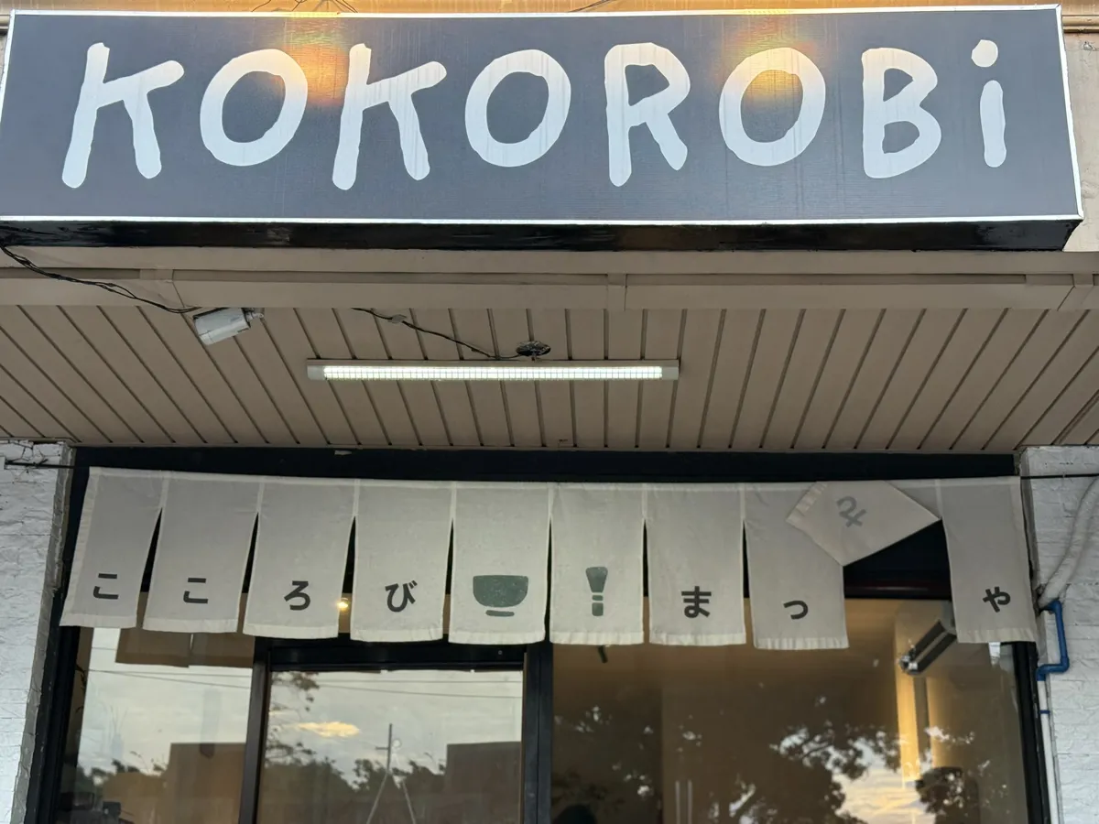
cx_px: 550
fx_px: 1524
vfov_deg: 30.3
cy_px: 412
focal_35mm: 48
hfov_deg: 39.7
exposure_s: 1/120
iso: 160
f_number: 1.78
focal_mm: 6.76
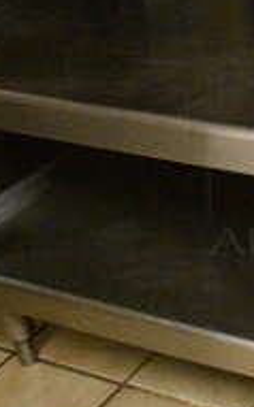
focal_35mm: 88
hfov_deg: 13.5
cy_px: 151
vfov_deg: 23.5
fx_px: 977
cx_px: 433
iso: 11400
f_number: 3.5
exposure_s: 1/125
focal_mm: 18
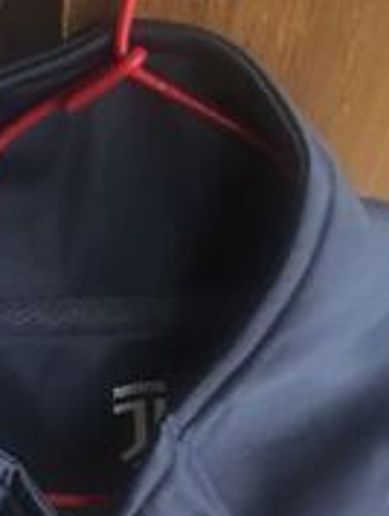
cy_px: 835
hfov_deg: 14.3
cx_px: 151
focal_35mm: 104
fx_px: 1555
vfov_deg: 16.7
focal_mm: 4.15
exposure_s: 1/33
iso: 64
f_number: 2.2
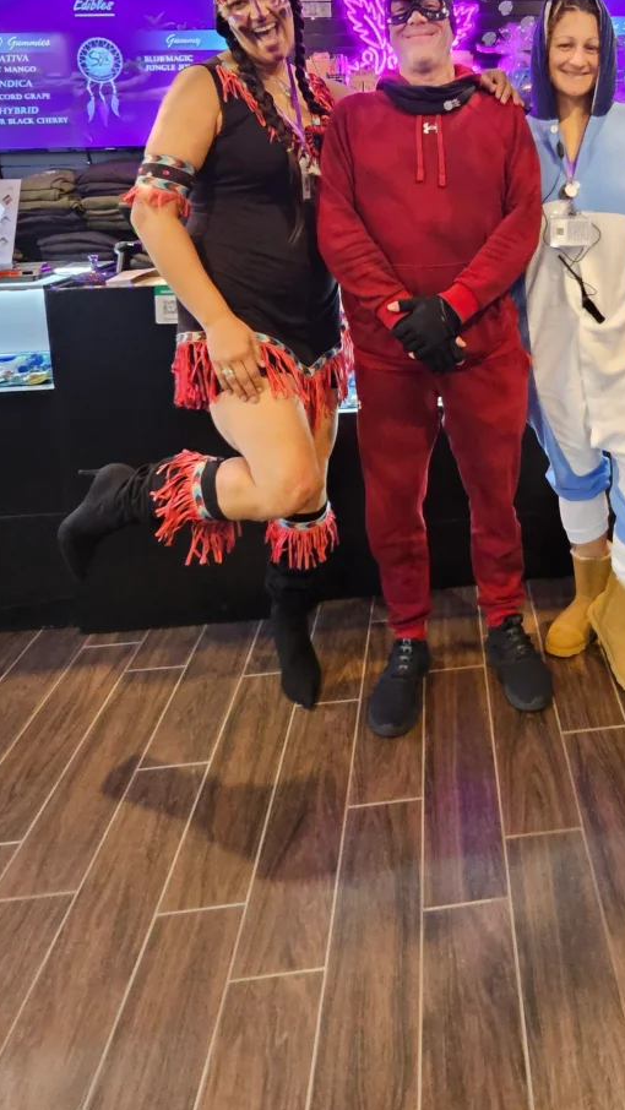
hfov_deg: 44.8
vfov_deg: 69.4
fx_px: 707
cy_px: 233
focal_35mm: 24
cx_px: 521
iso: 500
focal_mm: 1.7
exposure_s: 1/30
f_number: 2.2
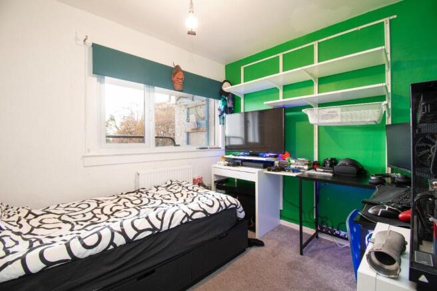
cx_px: 218
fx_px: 182
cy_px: 146
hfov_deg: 100.4
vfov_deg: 77.3
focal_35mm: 15
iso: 320
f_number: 8
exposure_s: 1/3
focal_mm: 10
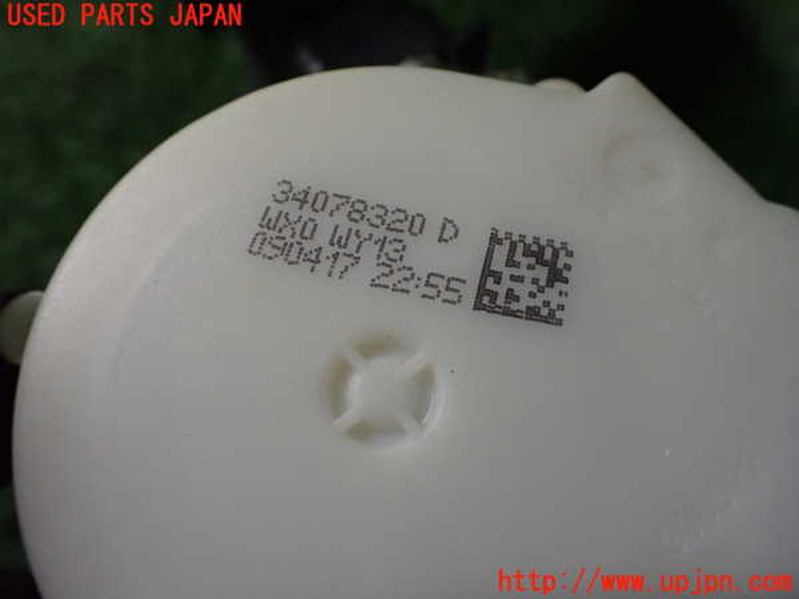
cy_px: 300
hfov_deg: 60.0
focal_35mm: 30
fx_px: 692
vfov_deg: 46.8
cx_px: 400
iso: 800
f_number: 2.3
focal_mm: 5.4
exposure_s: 1/100
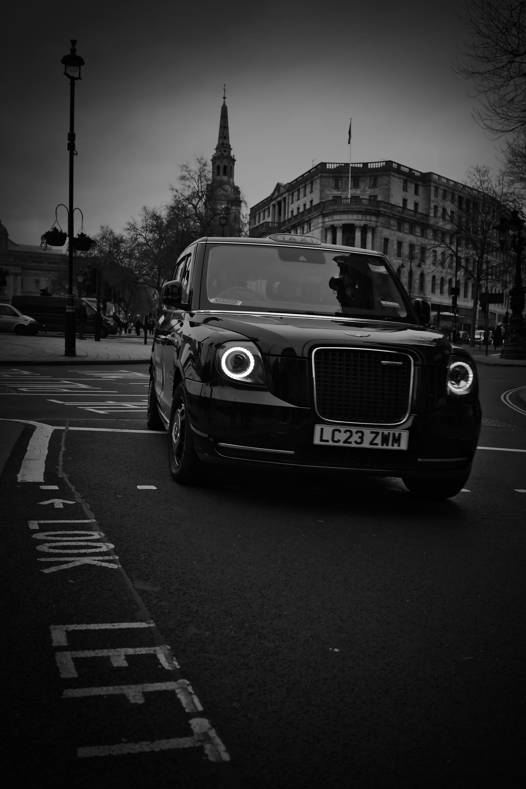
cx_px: 263
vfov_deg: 54.4
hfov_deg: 37.9
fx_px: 767
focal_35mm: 35
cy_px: 394
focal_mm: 35
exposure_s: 1/250
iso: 100
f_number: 5.6
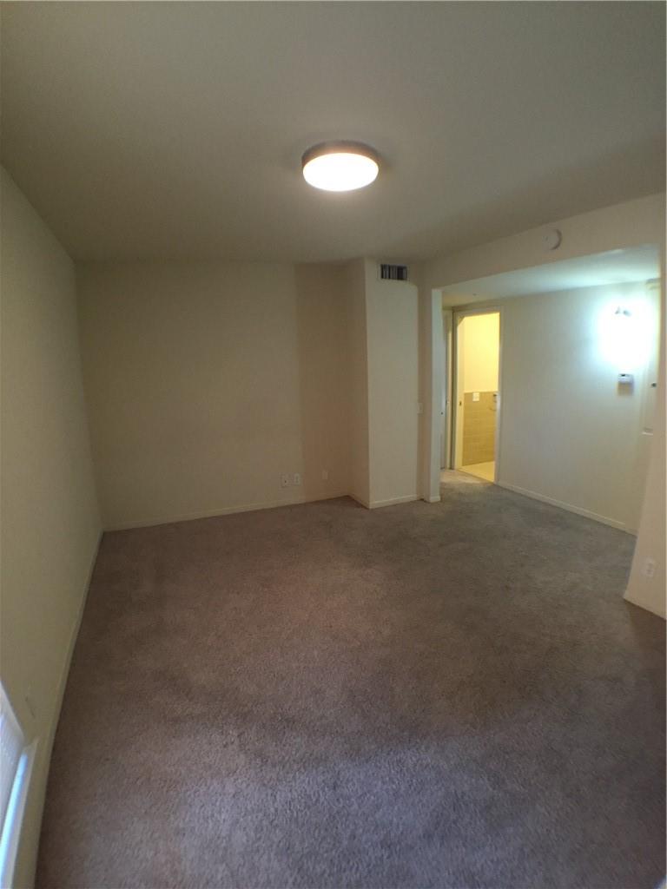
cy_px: 444
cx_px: 334
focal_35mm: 29
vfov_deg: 61.7
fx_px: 745
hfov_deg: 48.2
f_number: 2.2
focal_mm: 4.15
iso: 200
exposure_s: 1/30
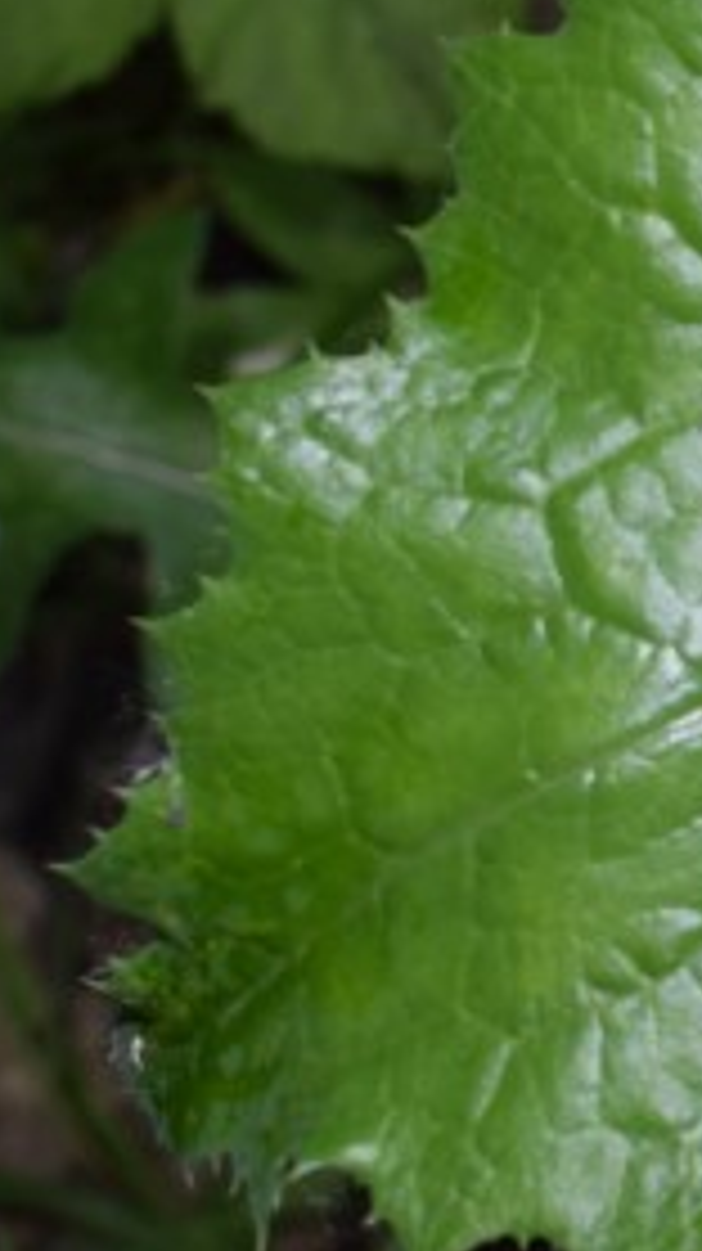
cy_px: 358
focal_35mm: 134
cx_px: 1719
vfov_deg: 16.0
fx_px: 4442
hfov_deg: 8.3
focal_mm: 30
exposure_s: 1/60
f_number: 10
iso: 100
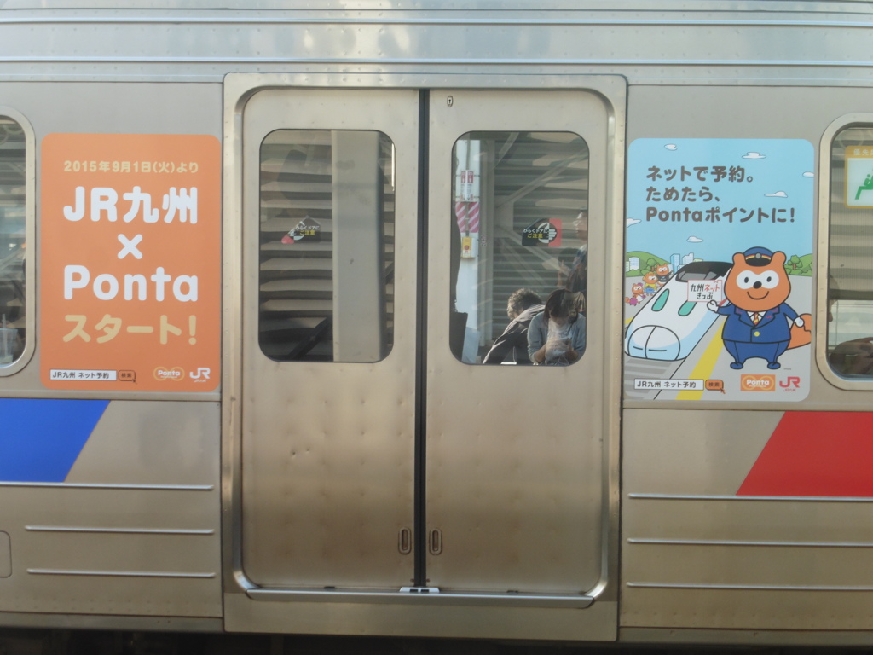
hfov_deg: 24.7
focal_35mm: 79
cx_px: 436
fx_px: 1992
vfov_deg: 18.7
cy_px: 328
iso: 100
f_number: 5.1
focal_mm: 14.2
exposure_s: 1/80
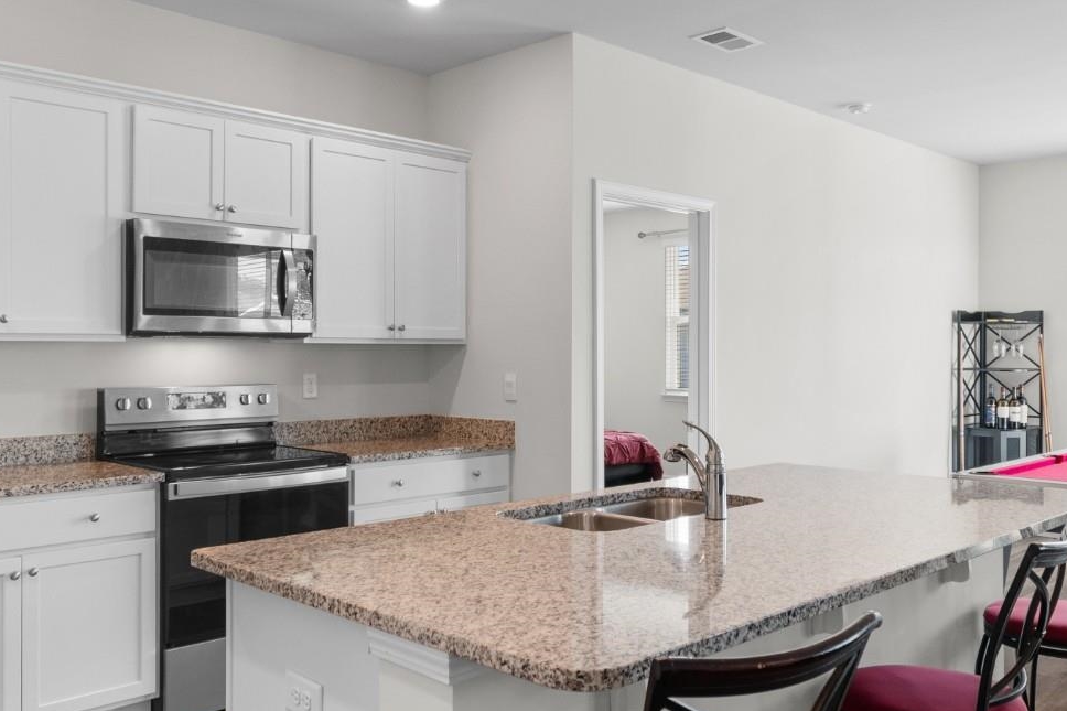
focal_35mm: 31
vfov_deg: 42.3
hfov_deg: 60.3
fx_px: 919
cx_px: 541
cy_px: 328
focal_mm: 10
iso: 100
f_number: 4.5
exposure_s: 1/3
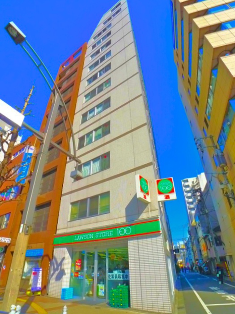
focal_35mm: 24
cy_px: 157
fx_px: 218
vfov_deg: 71.6
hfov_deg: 56.8
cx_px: 118
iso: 400
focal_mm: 5.1
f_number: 4.5
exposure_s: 1/800
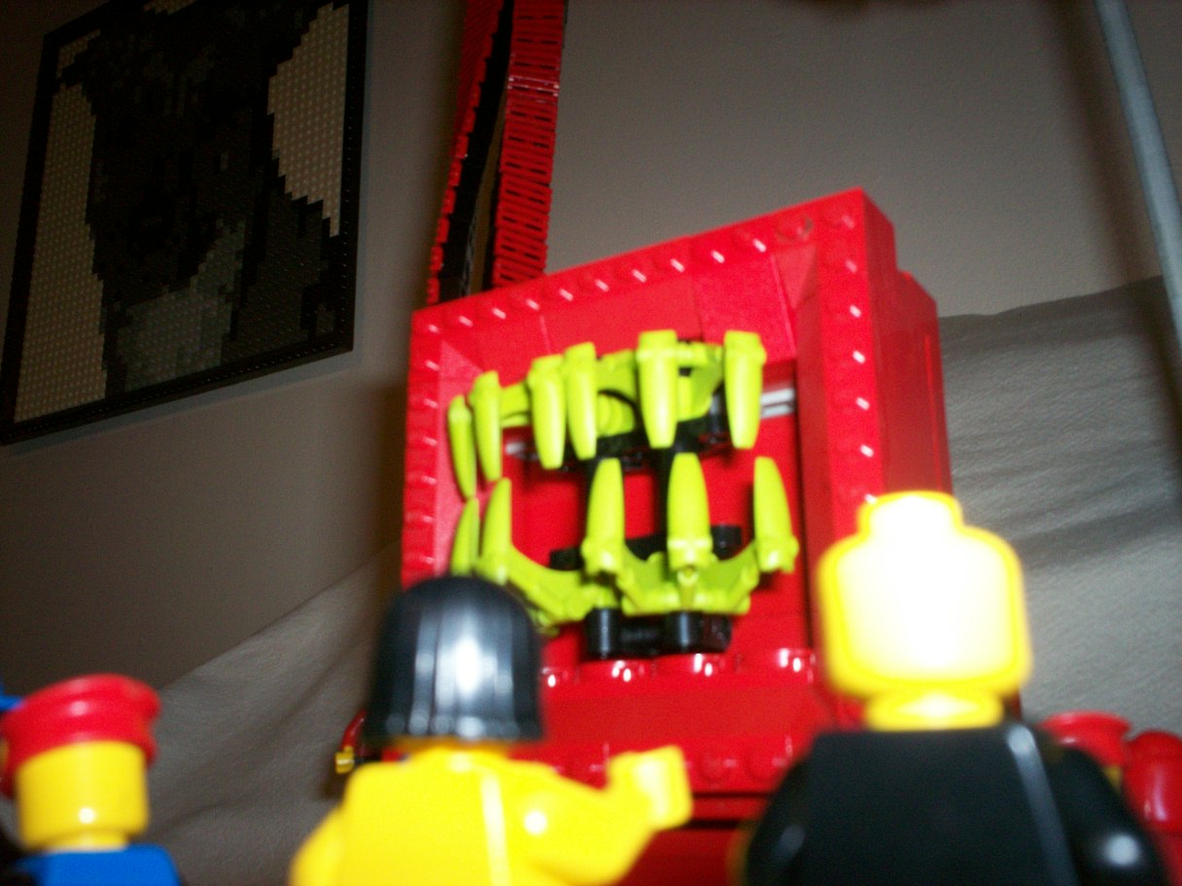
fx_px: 1229
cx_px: 591
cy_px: 443
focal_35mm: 36
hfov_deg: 51.4
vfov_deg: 39.7
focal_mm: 6
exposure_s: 1/60
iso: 140
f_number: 4.5
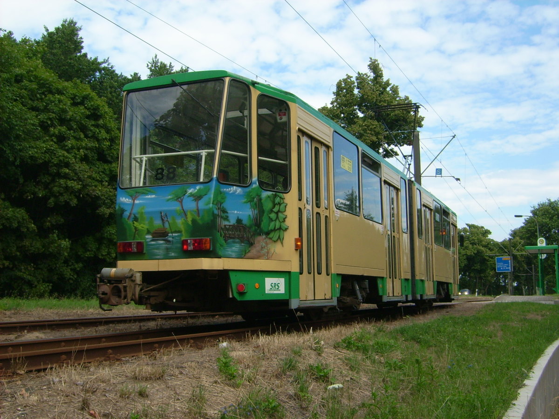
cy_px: 210
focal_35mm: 45
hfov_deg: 42.1
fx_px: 727
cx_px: 280
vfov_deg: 32.2
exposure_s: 1/250
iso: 50
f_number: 6.4
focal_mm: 7.53
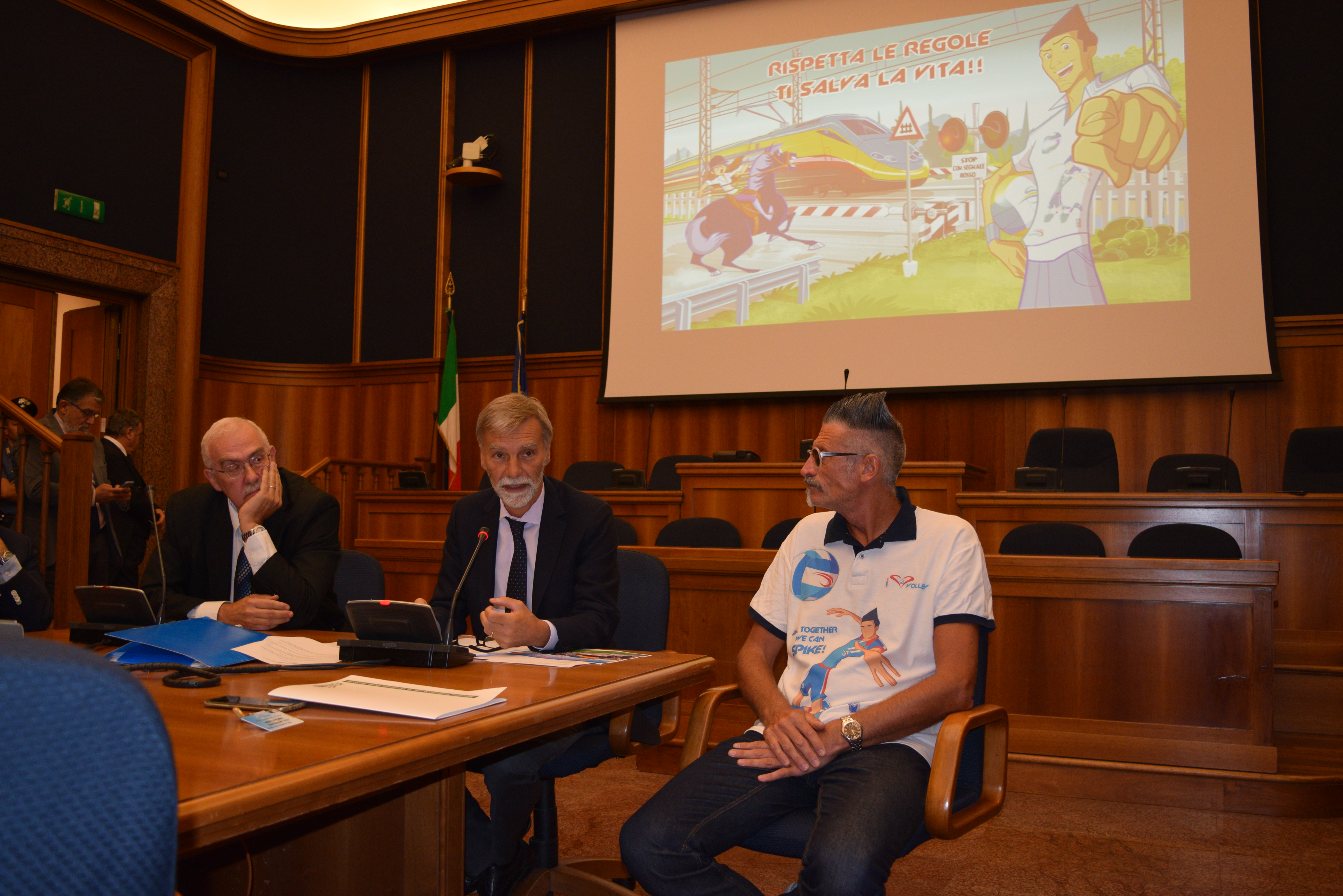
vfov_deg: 41.7
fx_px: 1175
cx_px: 672
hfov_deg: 59.5
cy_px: 448
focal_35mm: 32
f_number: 3.8
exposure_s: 1/60
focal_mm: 21
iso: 800
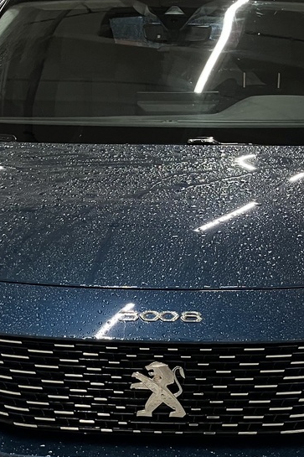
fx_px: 976
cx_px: 152
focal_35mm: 77
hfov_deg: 17.7
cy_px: 292
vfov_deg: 26.2
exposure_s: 1/72
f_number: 1.8
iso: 80
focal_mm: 3.99
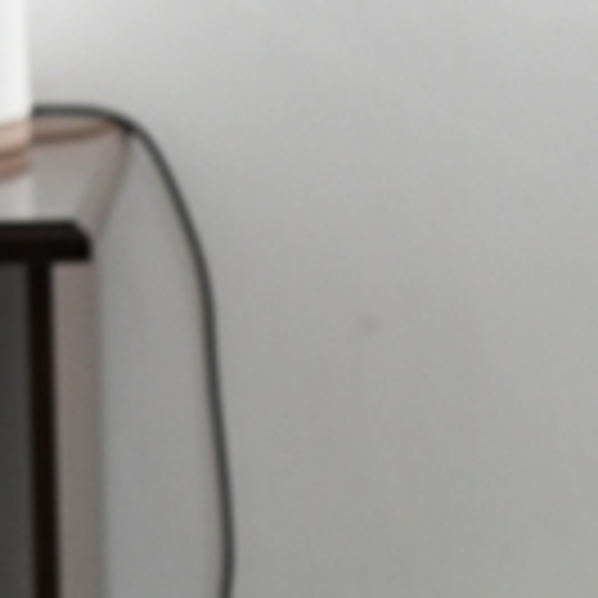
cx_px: -818
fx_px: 7153
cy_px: -43
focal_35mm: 366
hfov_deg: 4.7
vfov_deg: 4.8
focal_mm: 82
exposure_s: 1/160
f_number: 5.6
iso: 1600
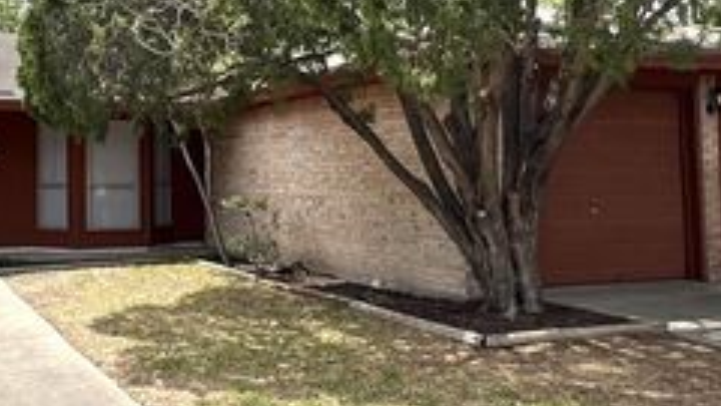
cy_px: 114
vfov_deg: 28.7
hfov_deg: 47.1
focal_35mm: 41
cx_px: 159
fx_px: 784
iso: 32
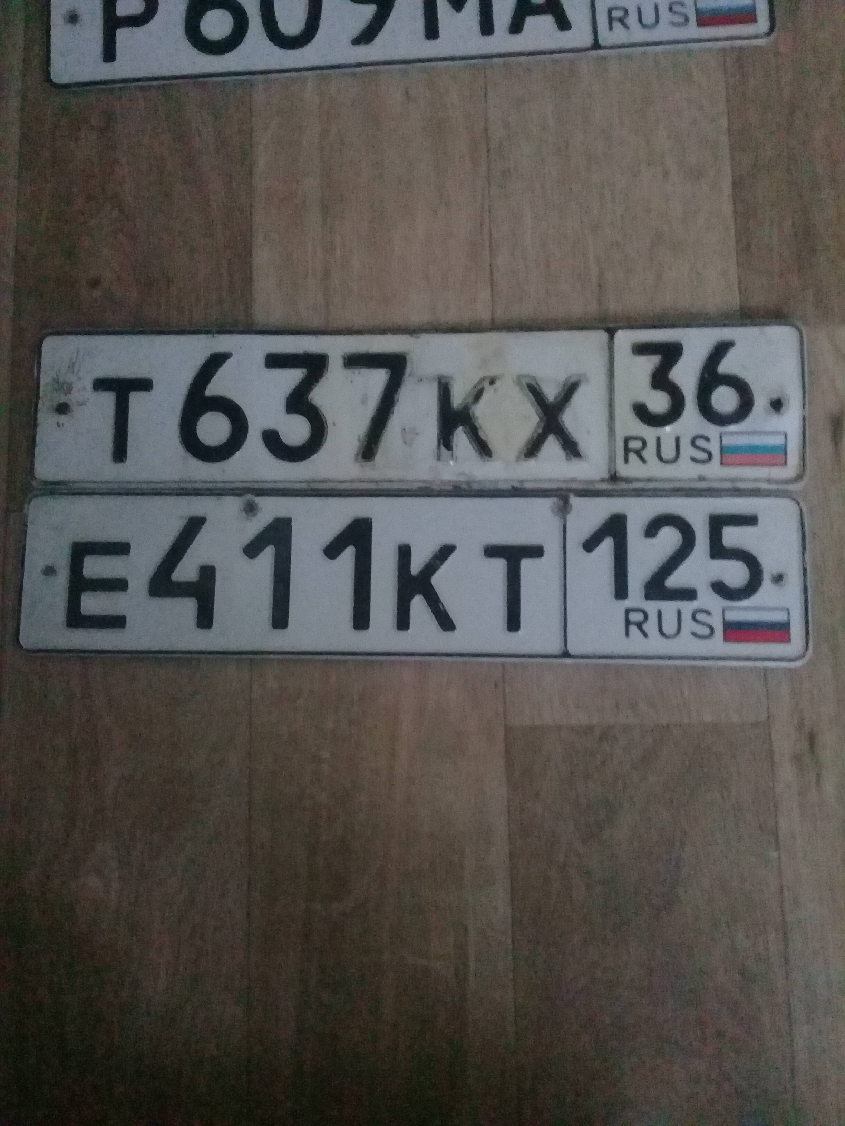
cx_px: 422
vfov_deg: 58.4
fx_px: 1009
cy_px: 563
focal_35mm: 31
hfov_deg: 45.4
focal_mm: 3.3
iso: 1250
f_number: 2.2
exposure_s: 1/17
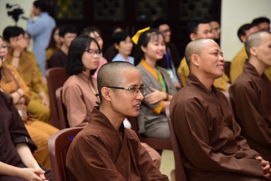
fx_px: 737
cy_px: 90
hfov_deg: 20.8
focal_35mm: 98
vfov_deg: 14.0
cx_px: 136
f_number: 5
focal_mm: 98
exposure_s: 1/40
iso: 1250
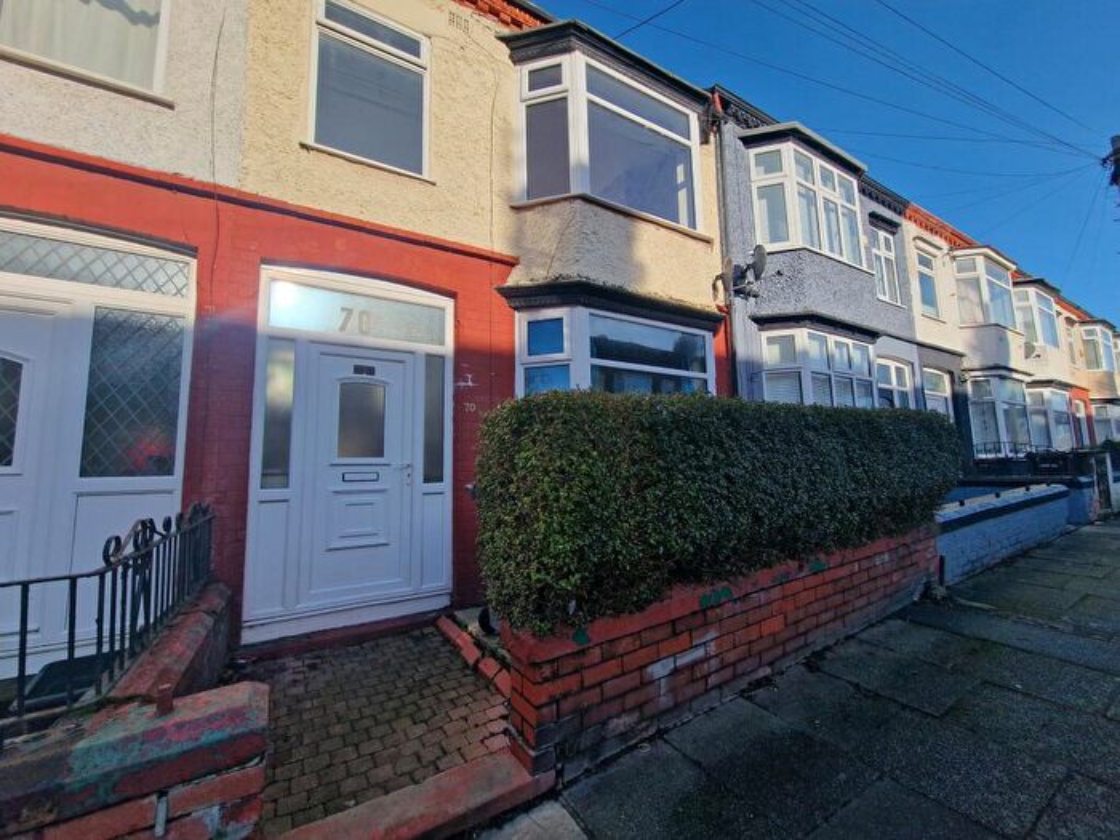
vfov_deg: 89.9
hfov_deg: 106.2
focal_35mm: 13
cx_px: 560
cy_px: 420
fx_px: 421
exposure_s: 1/2048
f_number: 2.2
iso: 50
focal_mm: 2.2
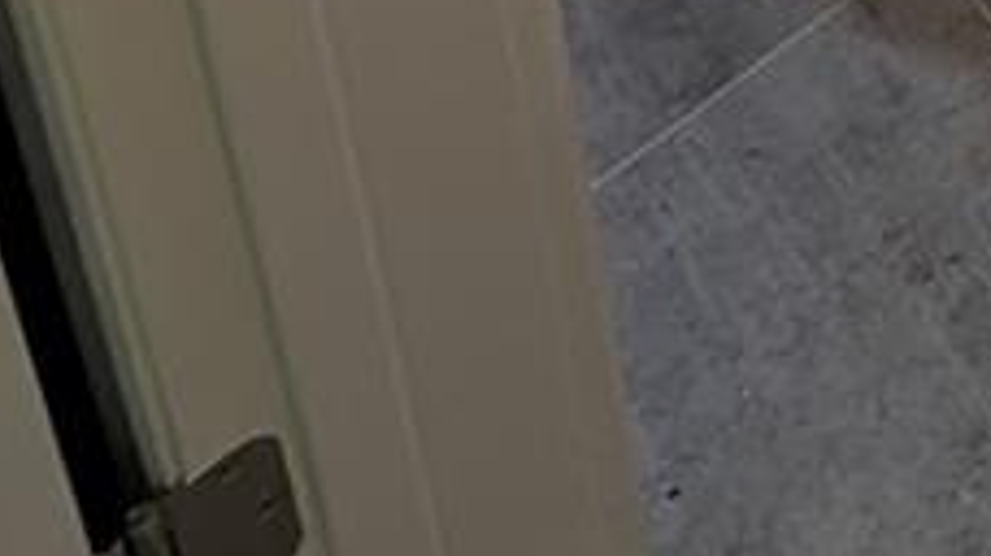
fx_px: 1812
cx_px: 1732
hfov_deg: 21.5
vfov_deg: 9.4
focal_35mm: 69
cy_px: -1416
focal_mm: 2.02
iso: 200
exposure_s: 1/120
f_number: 1.7
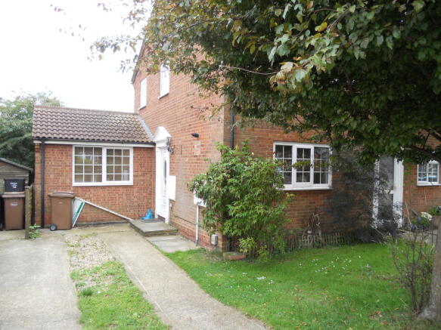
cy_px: 165
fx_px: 344
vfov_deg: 51.3
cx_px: 220
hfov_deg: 65.3
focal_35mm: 27
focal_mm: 4.9
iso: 80
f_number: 3.2
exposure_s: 1/125
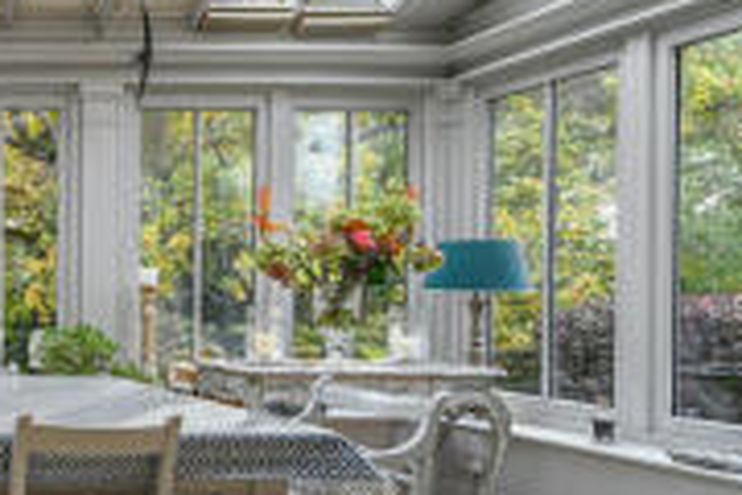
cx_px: -194
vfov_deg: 35.8
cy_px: 303
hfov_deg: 36.6
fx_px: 763
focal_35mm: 37
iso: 400
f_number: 8
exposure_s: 1/10
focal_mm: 14
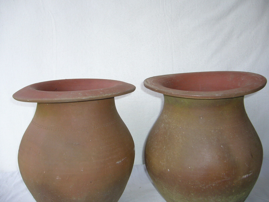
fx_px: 272
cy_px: 101
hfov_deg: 52.6
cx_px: 134
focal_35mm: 35
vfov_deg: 40.7
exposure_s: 1/125
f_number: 2.8
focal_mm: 5.8
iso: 80
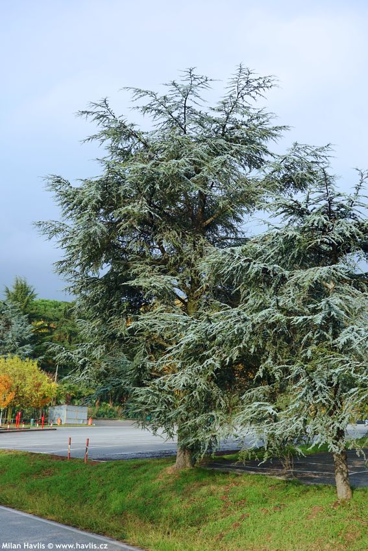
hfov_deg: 26.5
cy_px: 276
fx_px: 782
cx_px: 184
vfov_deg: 38.9
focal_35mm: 51
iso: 125
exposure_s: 1/250
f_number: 5.6
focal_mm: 19.1
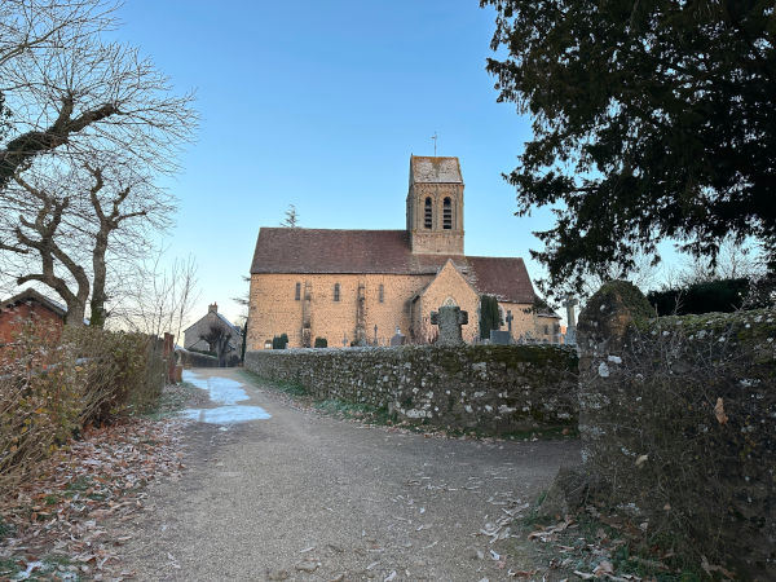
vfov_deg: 56.8
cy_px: 291
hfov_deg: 71.6
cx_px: 388
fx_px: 538
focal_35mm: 24
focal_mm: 6.86
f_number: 1.78
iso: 80
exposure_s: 1/704
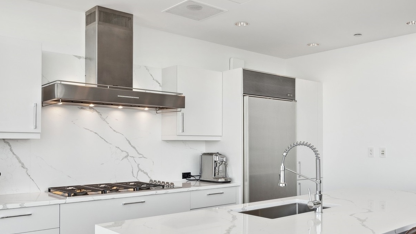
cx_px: 235
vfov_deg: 34.6
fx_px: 374
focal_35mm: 34
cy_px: 145
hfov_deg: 58.0
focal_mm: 19.5
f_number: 9.5
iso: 200
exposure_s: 1/45
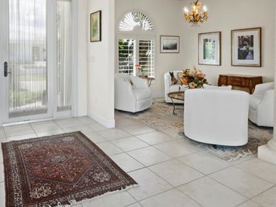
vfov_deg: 49.7
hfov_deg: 64.5
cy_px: 58
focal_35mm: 27
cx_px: 105
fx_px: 215
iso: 200
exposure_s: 1/5
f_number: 11
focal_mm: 7
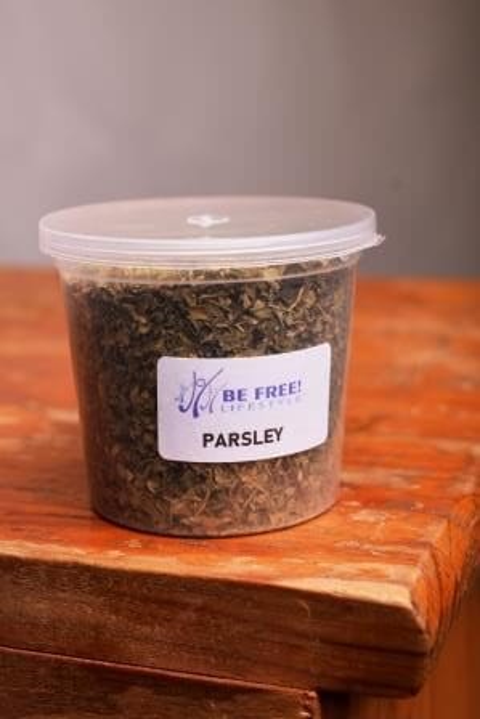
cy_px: 360
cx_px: 240
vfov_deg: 28.1
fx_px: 1439
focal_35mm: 72
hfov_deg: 18.9
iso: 100
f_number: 8
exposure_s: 1/60
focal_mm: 48
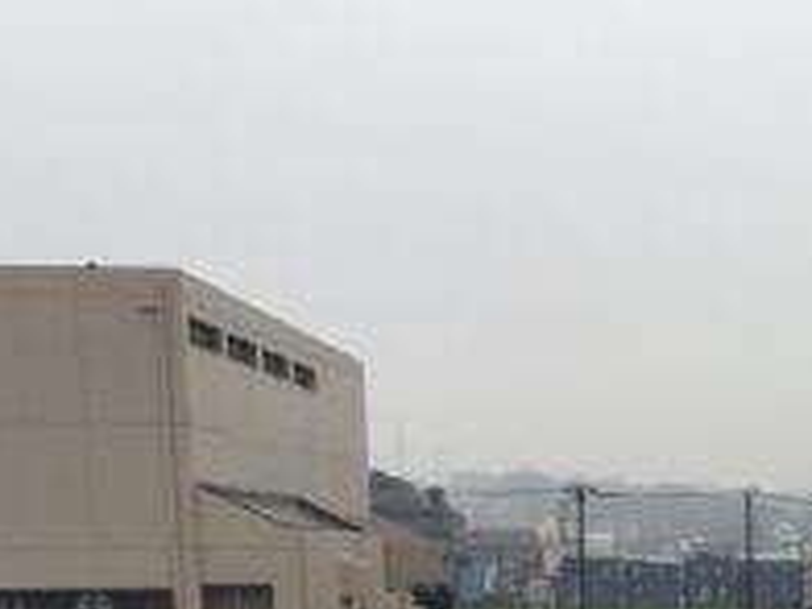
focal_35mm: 89
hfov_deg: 20.7
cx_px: 957
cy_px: 858
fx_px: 2088
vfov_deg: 15.5
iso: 32
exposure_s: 1/425
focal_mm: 4.15
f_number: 2.2
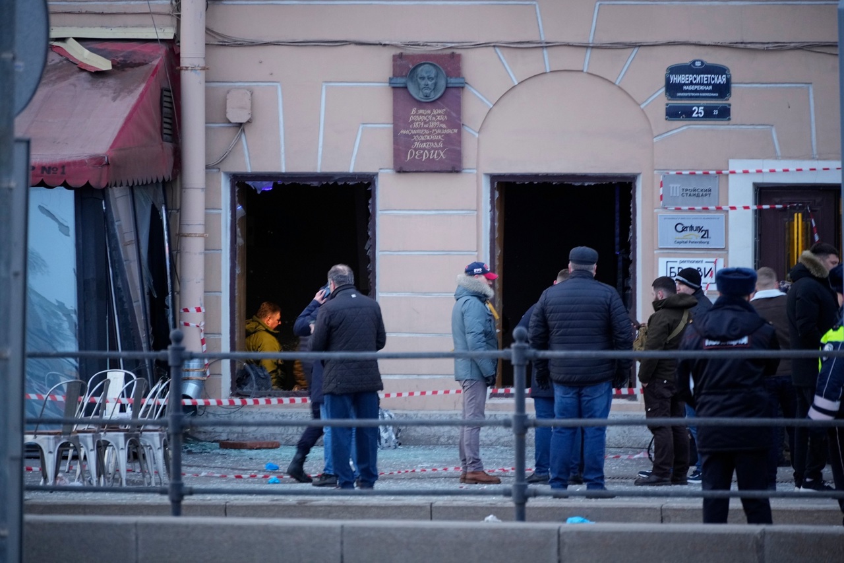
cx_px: 422
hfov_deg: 7.1
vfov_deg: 4.7
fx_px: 6798
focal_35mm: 290
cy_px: 282
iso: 2000
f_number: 6.3
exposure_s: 1/40
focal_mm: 290
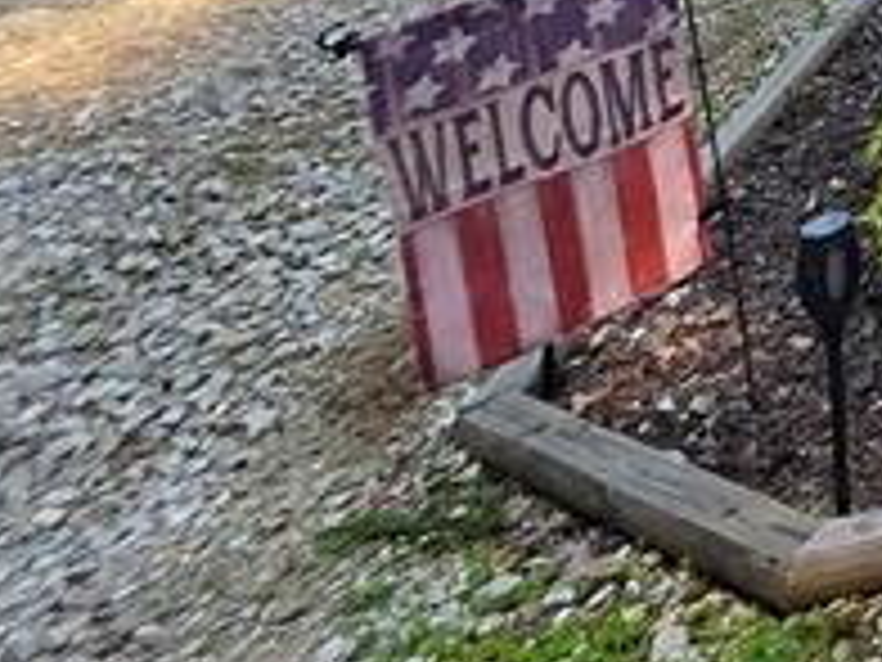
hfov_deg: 16.5
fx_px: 1733
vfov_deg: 15.5
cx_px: 1976
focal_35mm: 68
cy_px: -788
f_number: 1.9
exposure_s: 1/833
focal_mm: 2.2
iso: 40
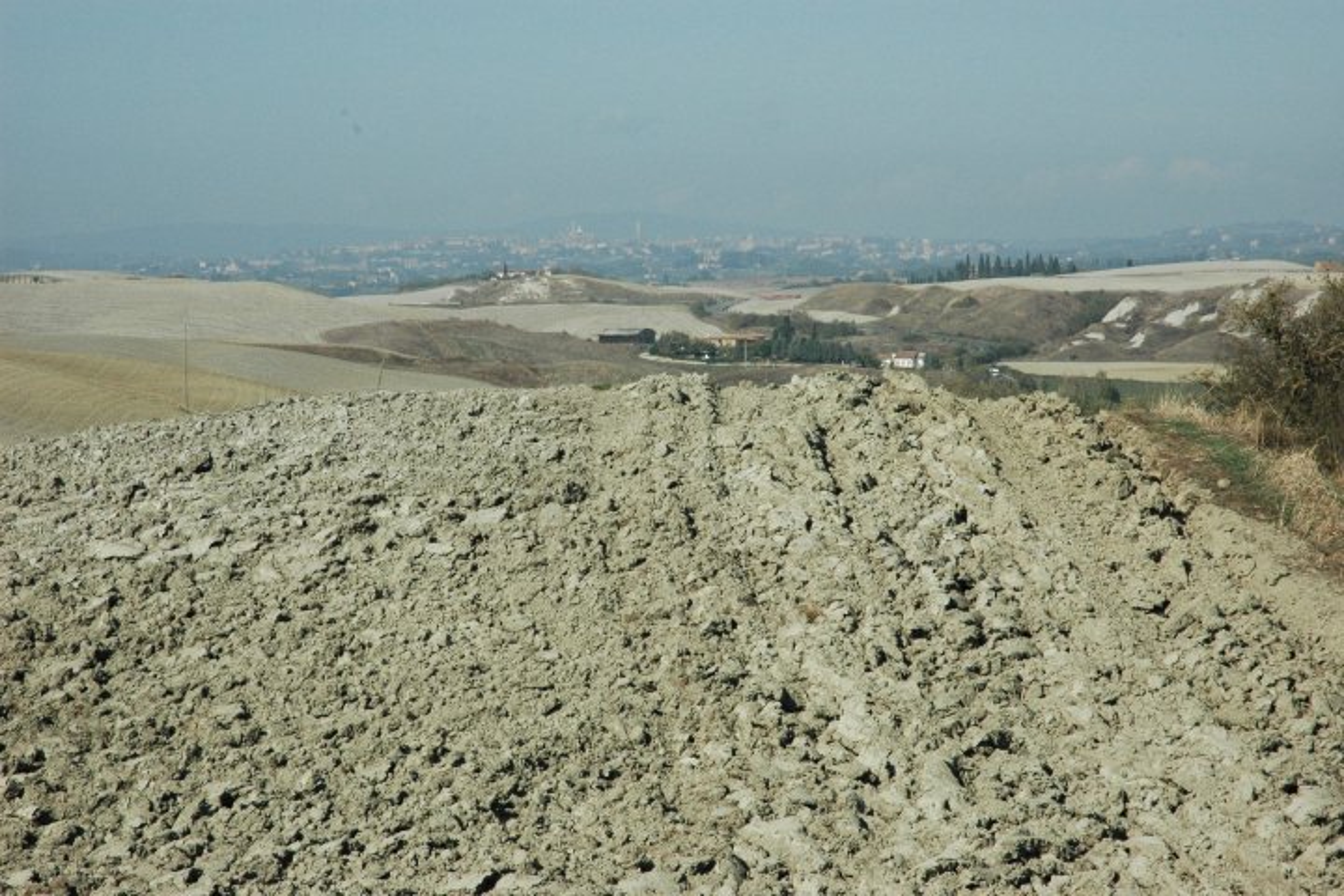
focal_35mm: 105
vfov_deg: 13.0
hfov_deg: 19.5
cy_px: 448
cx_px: 672
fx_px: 3920
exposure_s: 1/1000
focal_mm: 70
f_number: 16
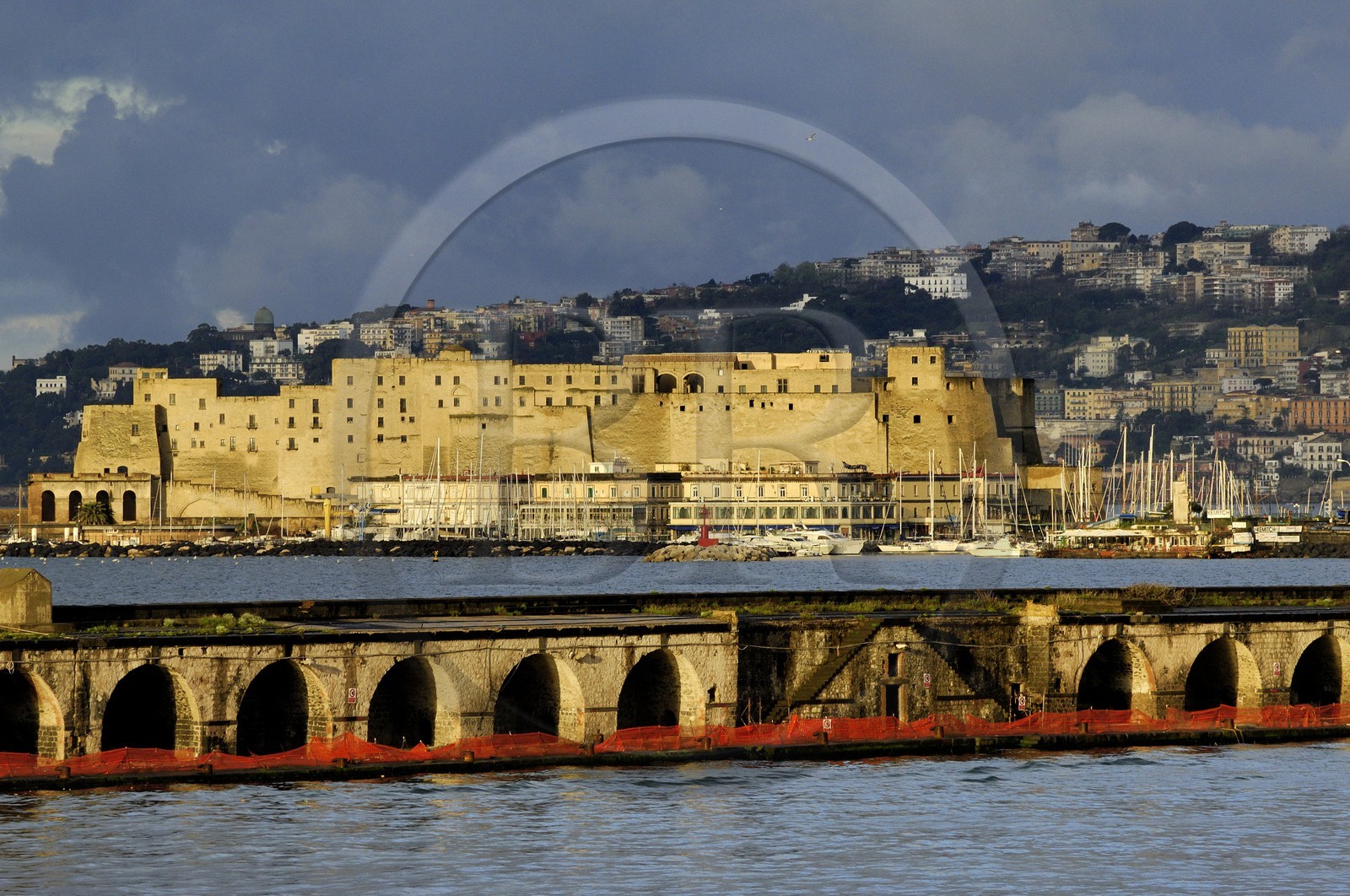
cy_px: 448
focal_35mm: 240
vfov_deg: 5.7
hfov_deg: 8.6
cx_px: 675
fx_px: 8987
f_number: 9
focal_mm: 160
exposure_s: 1/160
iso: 200
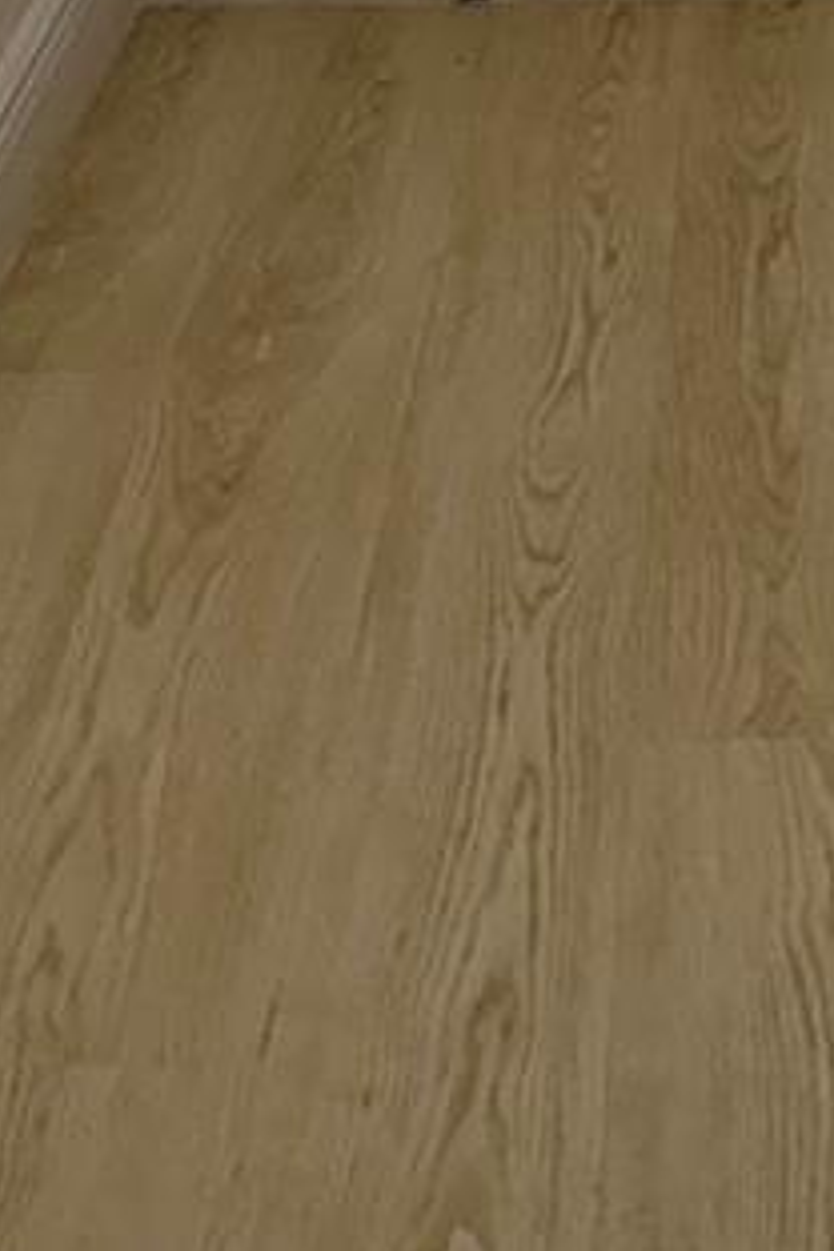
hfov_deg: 13.9
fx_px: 3336
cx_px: 938
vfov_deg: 18.4
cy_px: -722
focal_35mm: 96
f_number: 1.78
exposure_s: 1/120
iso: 200
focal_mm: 6.76
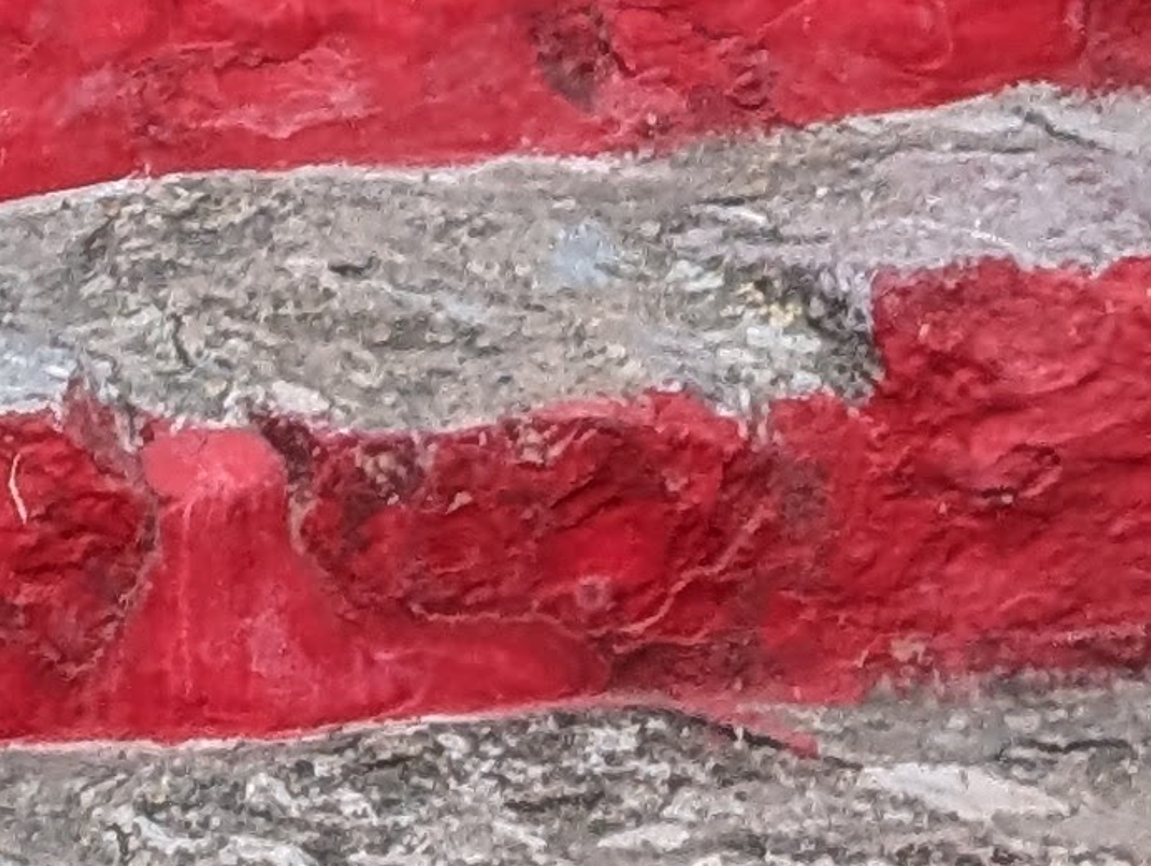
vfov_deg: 4.9
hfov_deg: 6.5
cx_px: -1652
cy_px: -1597
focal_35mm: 289
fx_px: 9623
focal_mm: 6.9
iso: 33
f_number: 1.68
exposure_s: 1/52.8
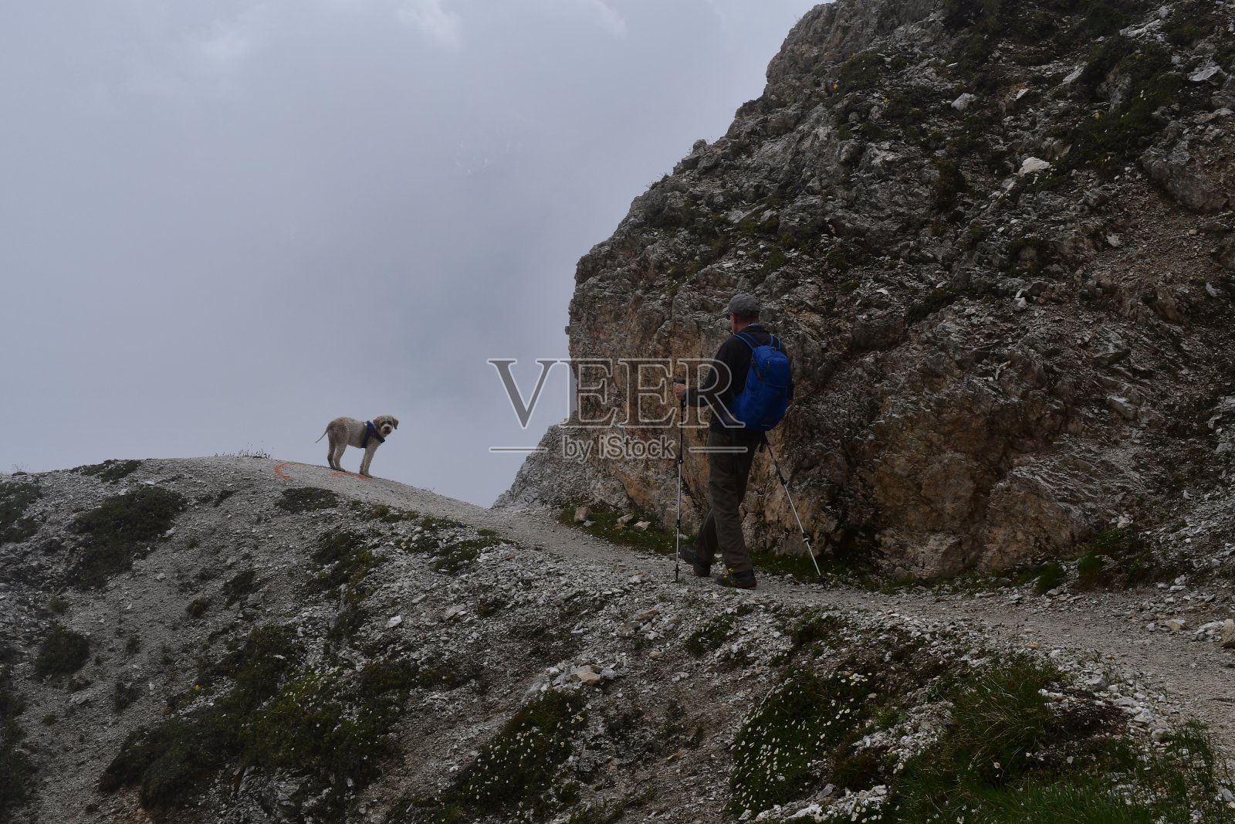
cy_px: 412
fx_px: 2058
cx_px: 618
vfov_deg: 22.6
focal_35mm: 60
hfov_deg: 33.4
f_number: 11
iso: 200
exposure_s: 1/400
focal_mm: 40
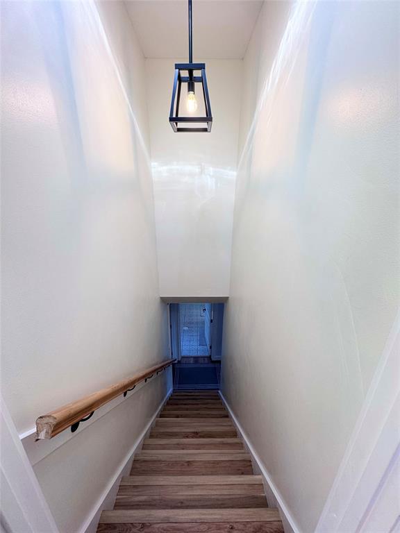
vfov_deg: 102.1
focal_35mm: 14
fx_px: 216
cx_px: 200
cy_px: 266
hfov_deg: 85.7
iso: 80
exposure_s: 1/120
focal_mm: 2.22
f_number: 2.2
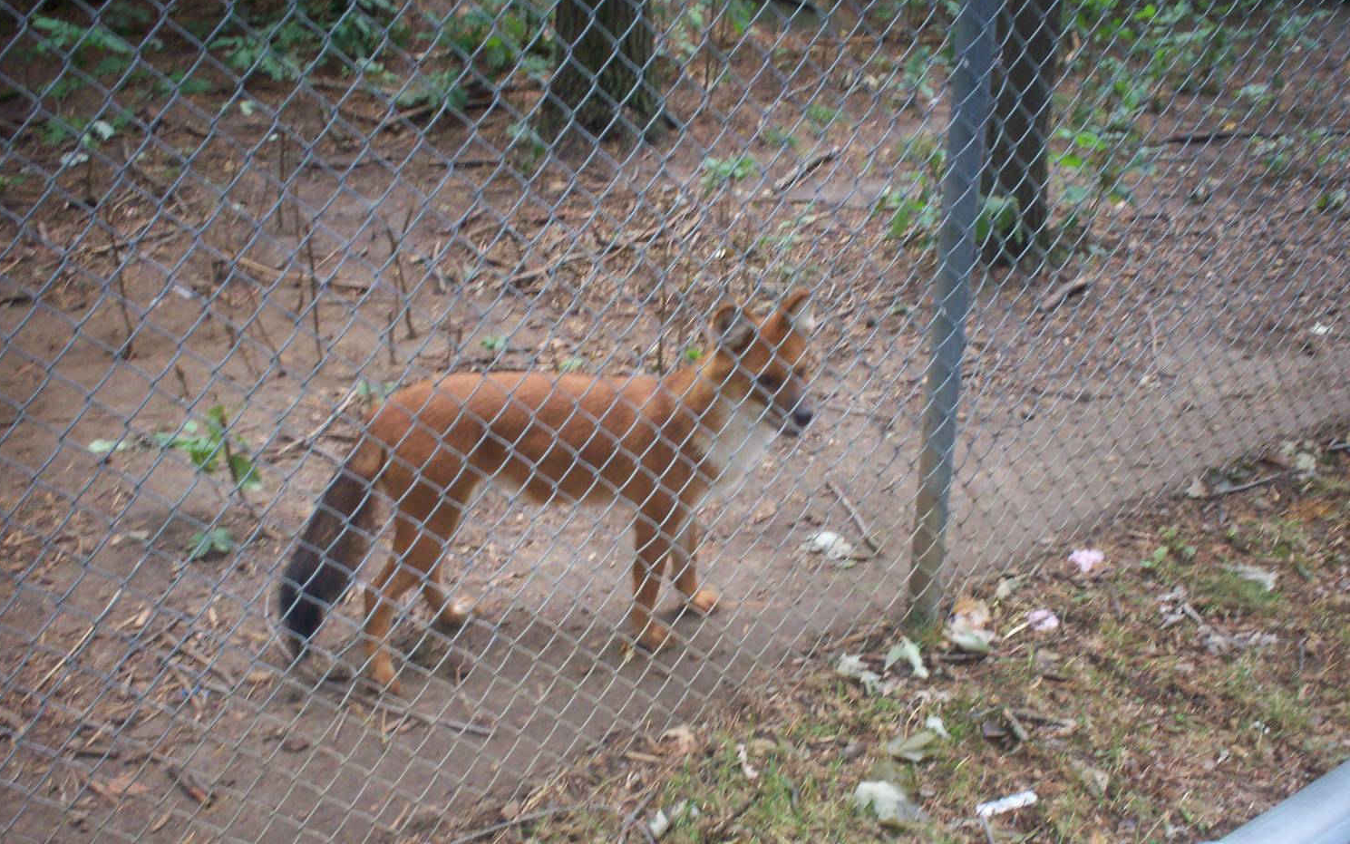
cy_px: 503
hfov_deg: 48.2
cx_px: 675
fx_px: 1509
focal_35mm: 41
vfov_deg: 31.2
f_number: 4.5
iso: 140
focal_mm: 6
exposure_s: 1/28.1
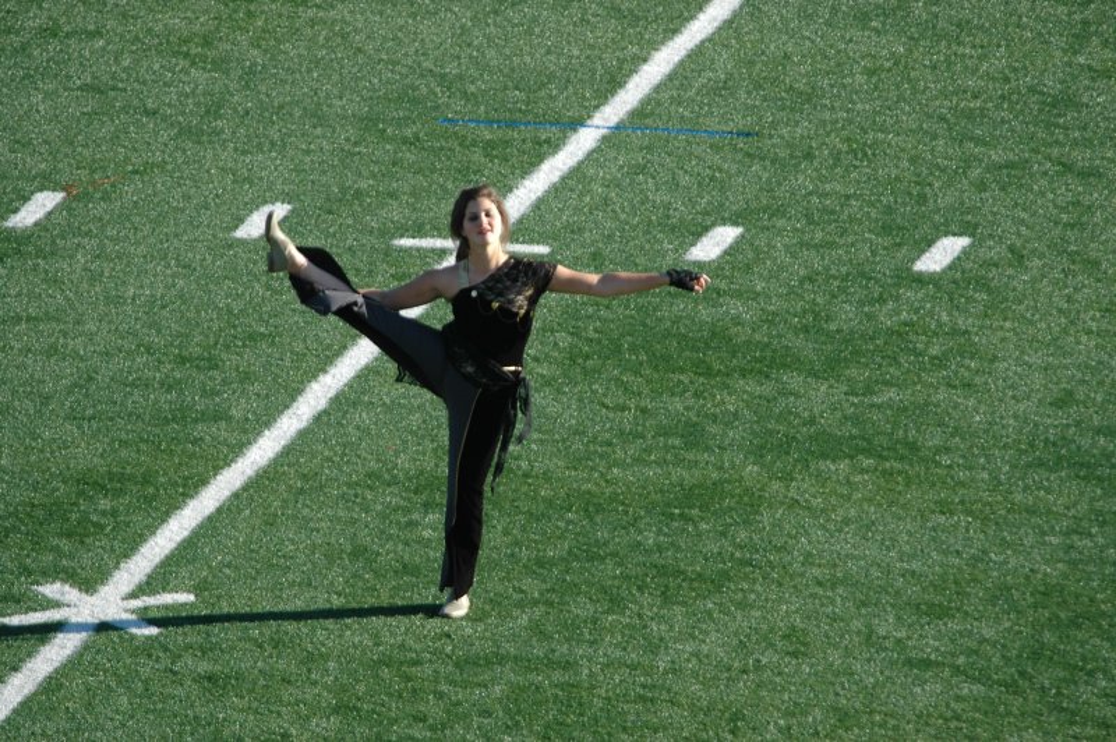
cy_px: 371
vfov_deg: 2.4
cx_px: 558
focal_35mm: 570
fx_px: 17655
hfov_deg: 3.6
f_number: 5.6
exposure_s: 1/400
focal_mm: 380
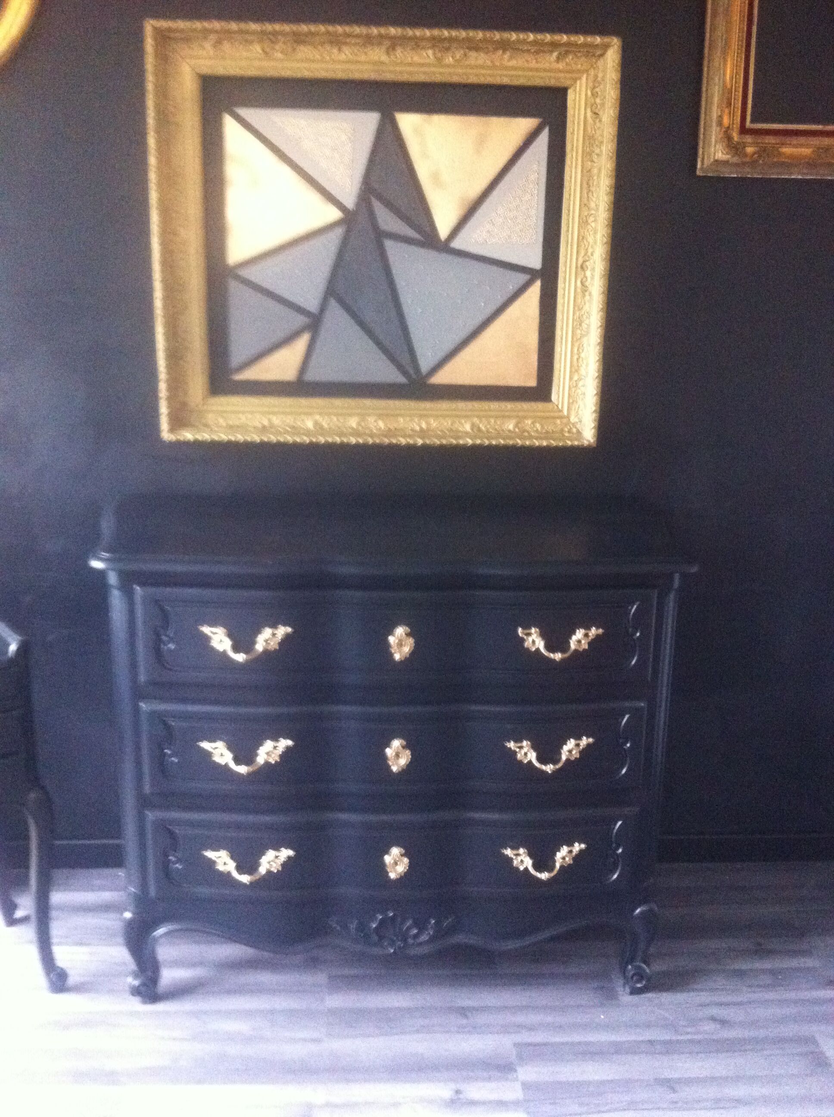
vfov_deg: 52.7
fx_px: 1127
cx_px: 417
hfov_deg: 40.6
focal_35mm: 35
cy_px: 558
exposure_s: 1/17
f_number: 2.8
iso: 640
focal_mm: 3.85
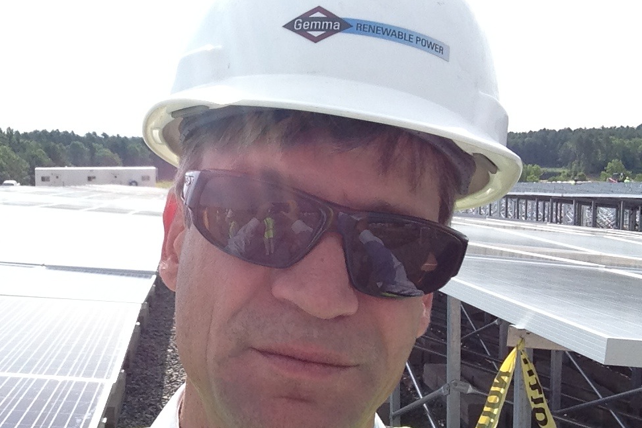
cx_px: 221
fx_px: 856
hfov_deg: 40.7
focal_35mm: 48
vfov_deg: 28.0
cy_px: 271
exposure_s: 1/1098
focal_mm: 2.18
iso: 32
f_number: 2.4
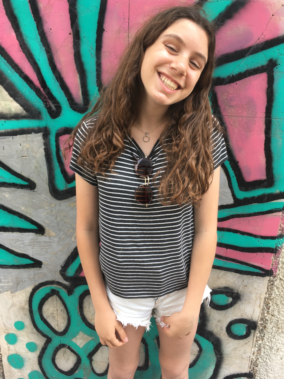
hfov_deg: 48.2
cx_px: 142
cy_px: 190
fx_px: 317
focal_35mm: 29
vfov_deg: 61.7
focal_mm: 4.15
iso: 25
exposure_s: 1/118
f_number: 2.2
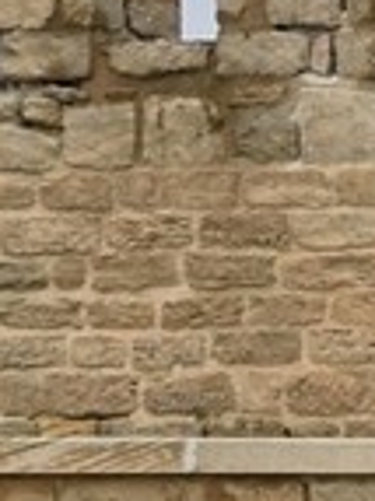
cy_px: 641
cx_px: 2348
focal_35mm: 279
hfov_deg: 4.1
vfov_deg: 7.0
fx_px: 4036
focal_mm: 26
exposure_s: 1/250
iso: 400
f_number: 7.1
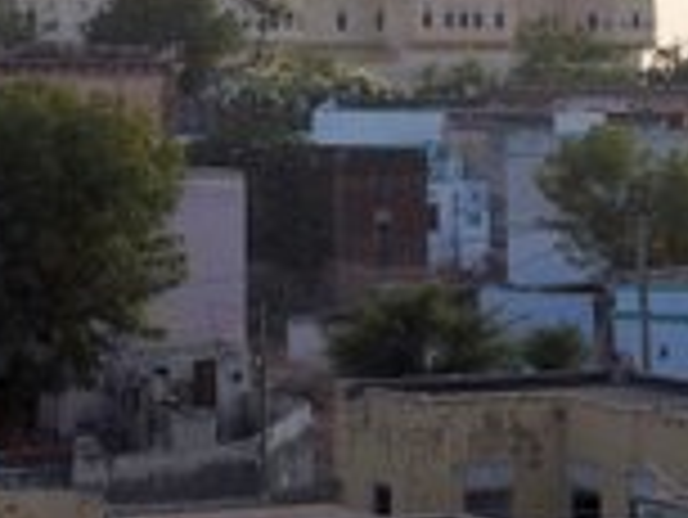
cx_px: 22
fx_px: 2904
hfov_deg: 13.4
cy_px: 27
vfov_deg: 10.1
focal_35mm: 146
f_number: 3.5
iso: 100
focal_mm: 13.2
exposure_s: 1/640
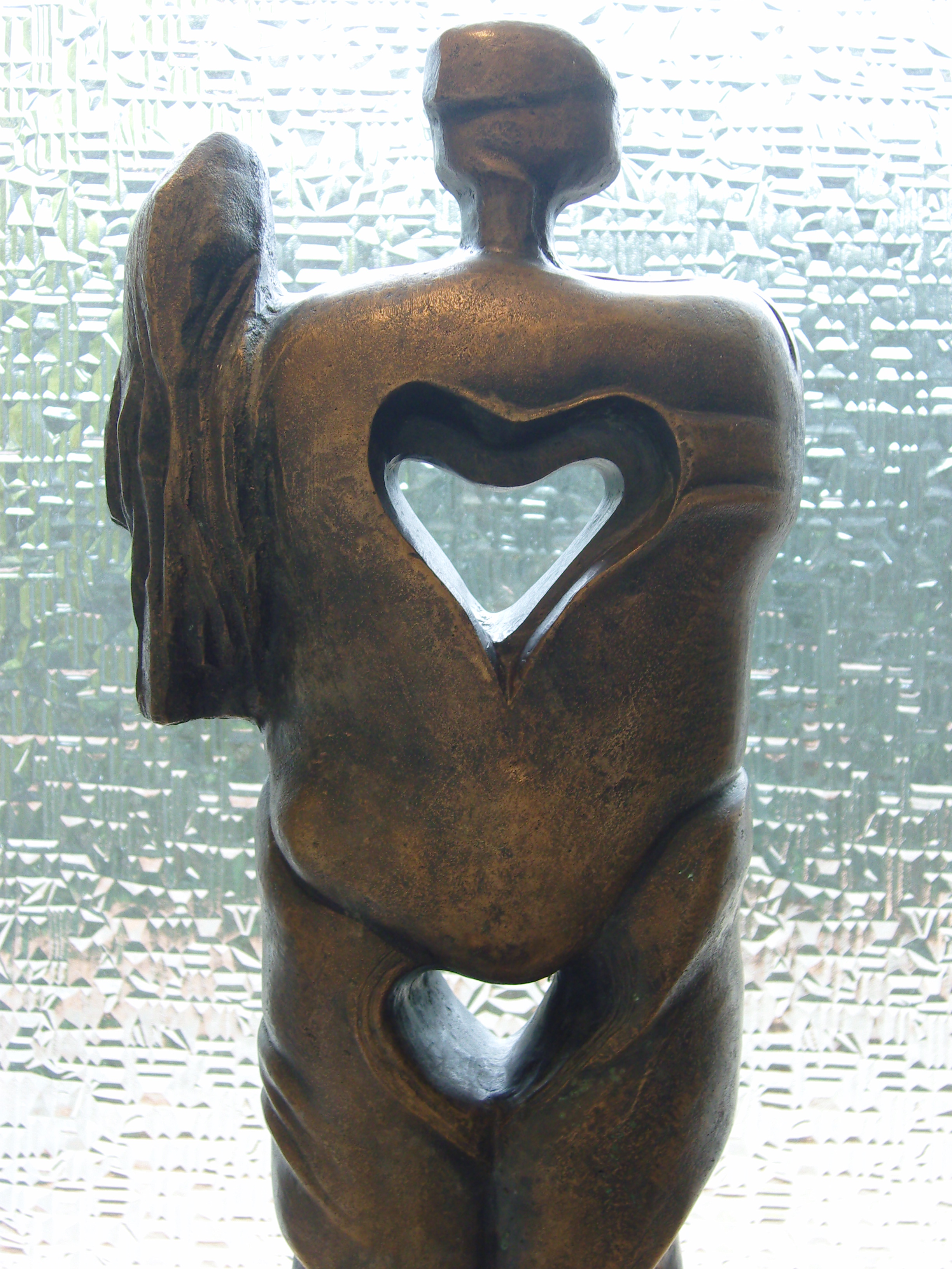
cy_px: 634
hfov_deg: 27.5
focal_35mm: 53
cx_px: 476
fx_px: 1943
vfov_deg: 36.2
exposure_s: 1/15
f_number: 3.5
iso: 200
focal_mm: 11.5
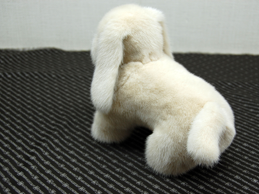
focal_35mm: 53
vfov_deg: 27.5
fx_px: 397
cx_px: 142
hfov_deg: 36.1
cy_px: 96
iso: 250
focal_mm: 32
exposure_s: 1/125
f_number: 5.6
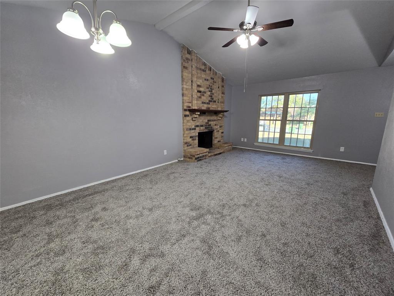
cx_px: 197
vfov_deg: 89.9
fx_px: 148
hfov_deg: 106.2
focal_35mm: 13
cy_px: 148
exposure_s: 1/60
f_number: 2.2
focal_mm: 2.2
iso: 160
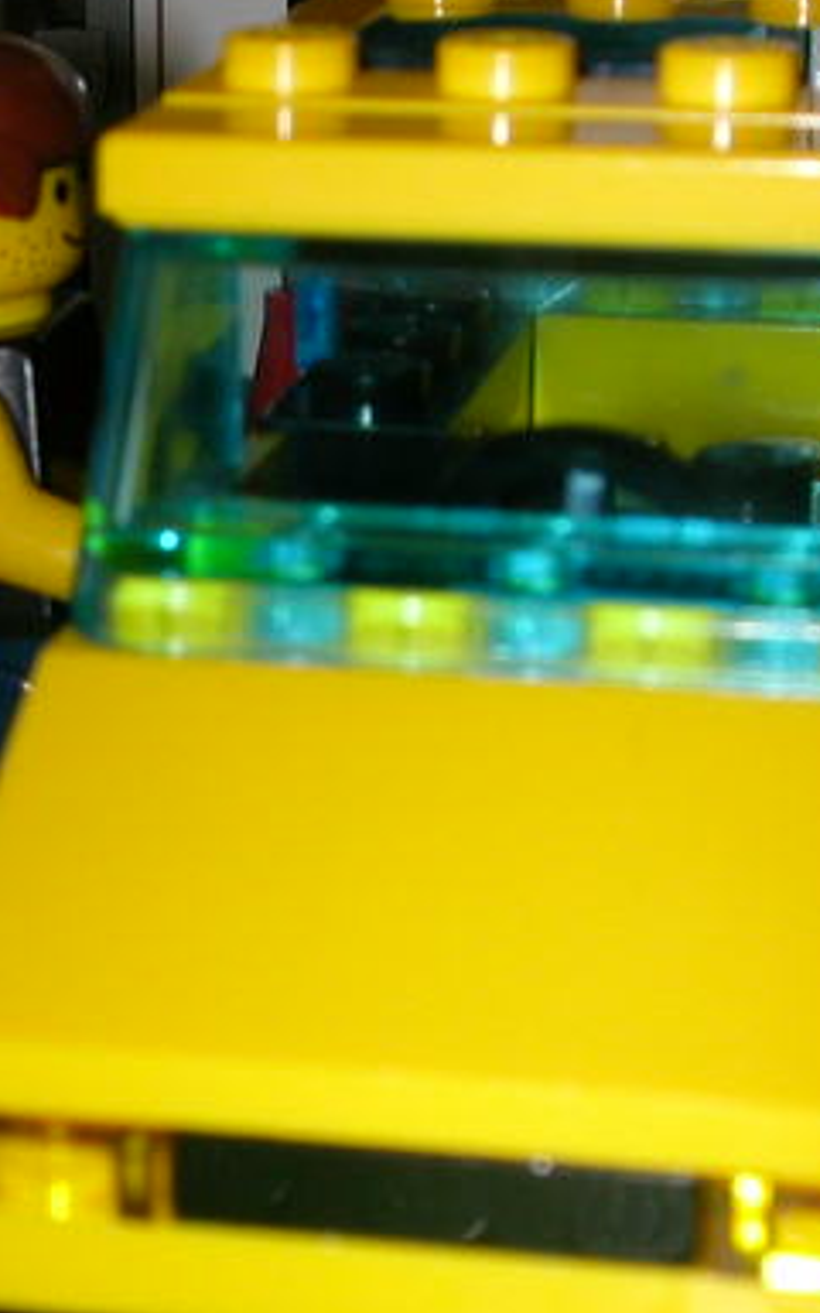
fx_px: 4040
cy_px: 742
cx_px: 161
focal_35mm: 113
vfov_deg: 18.4
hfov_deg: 11.5
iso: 100
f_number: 5.9
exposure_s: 1/59.9
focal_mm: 9.7
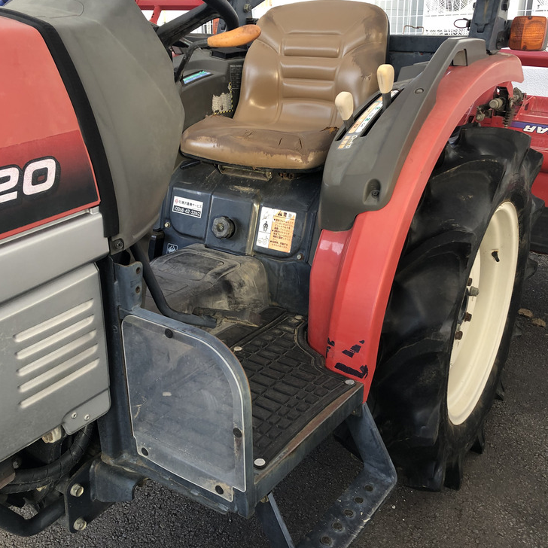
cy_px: 252
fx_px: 609
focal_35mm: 34
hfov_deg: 48.4
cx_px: 268
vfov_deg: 48.4
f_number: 1.8
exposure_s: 1/40
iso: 25
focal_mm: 4
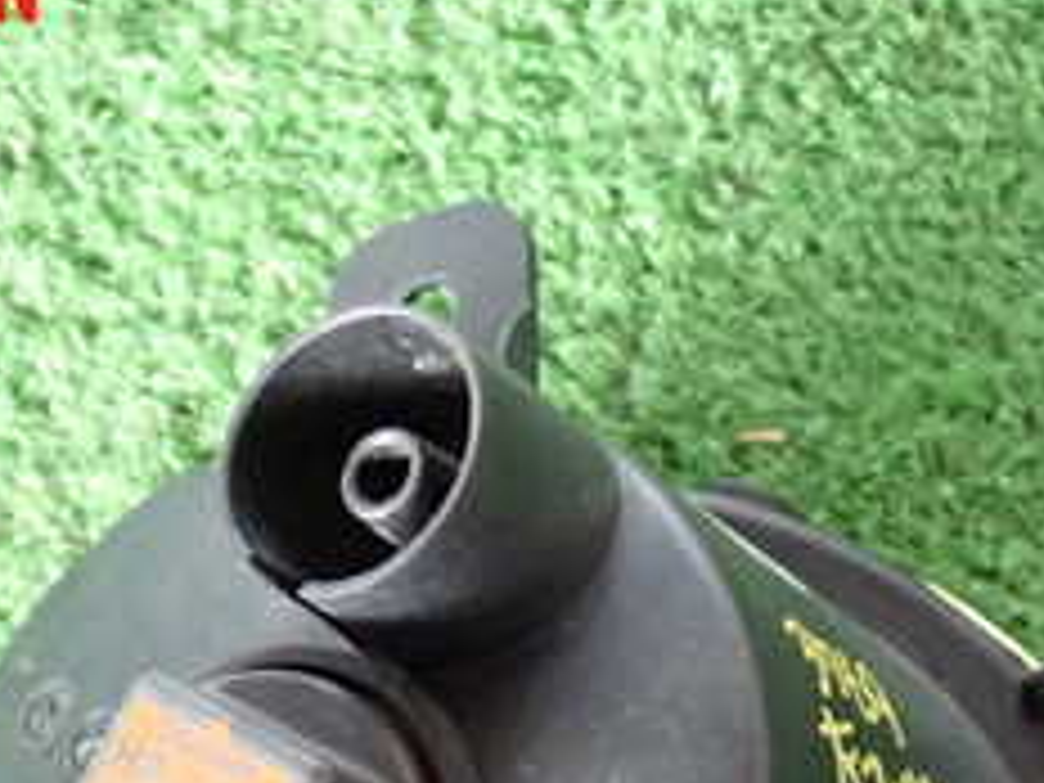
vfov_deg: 12.7
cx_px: 572
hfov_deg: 17.3
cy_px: 950
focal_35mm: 114
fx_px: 3438
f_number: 2.9
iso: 800
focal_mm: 7.84
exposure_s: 1/40
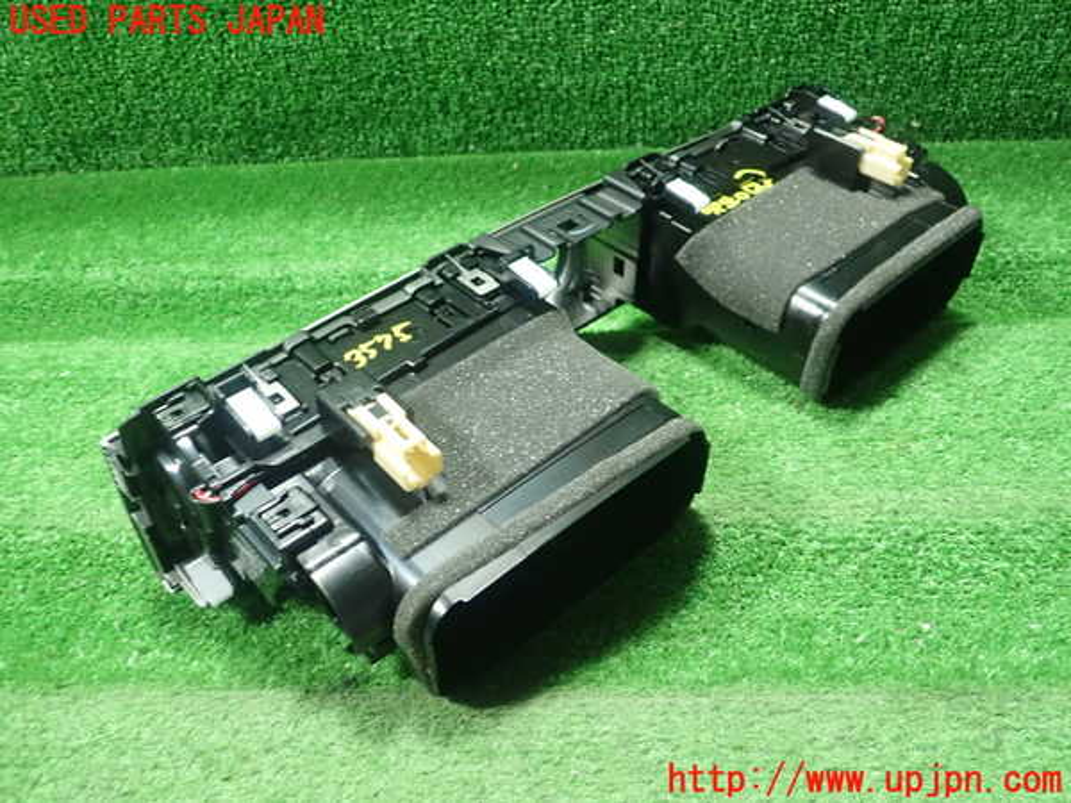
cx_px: 536
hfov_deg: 60.0
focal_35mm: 30
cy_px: 402
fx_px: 928
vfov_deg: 46.8
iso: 800
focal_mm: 5.5
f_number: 2.3
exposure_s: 1/100
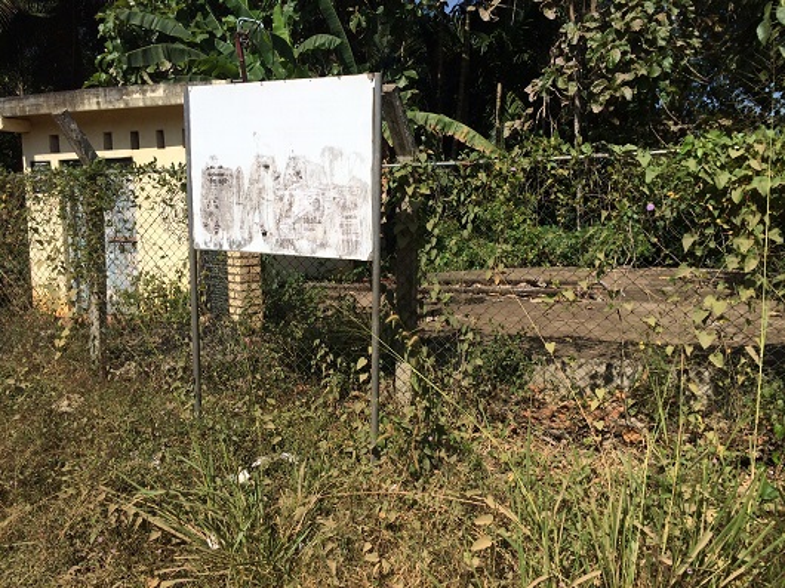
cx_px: 392
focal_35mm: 29
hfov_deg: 61.7
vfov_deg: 48.2
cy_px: 294
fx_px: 657
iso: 32
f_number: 2.2
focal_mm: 4.15
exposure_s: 1/3165
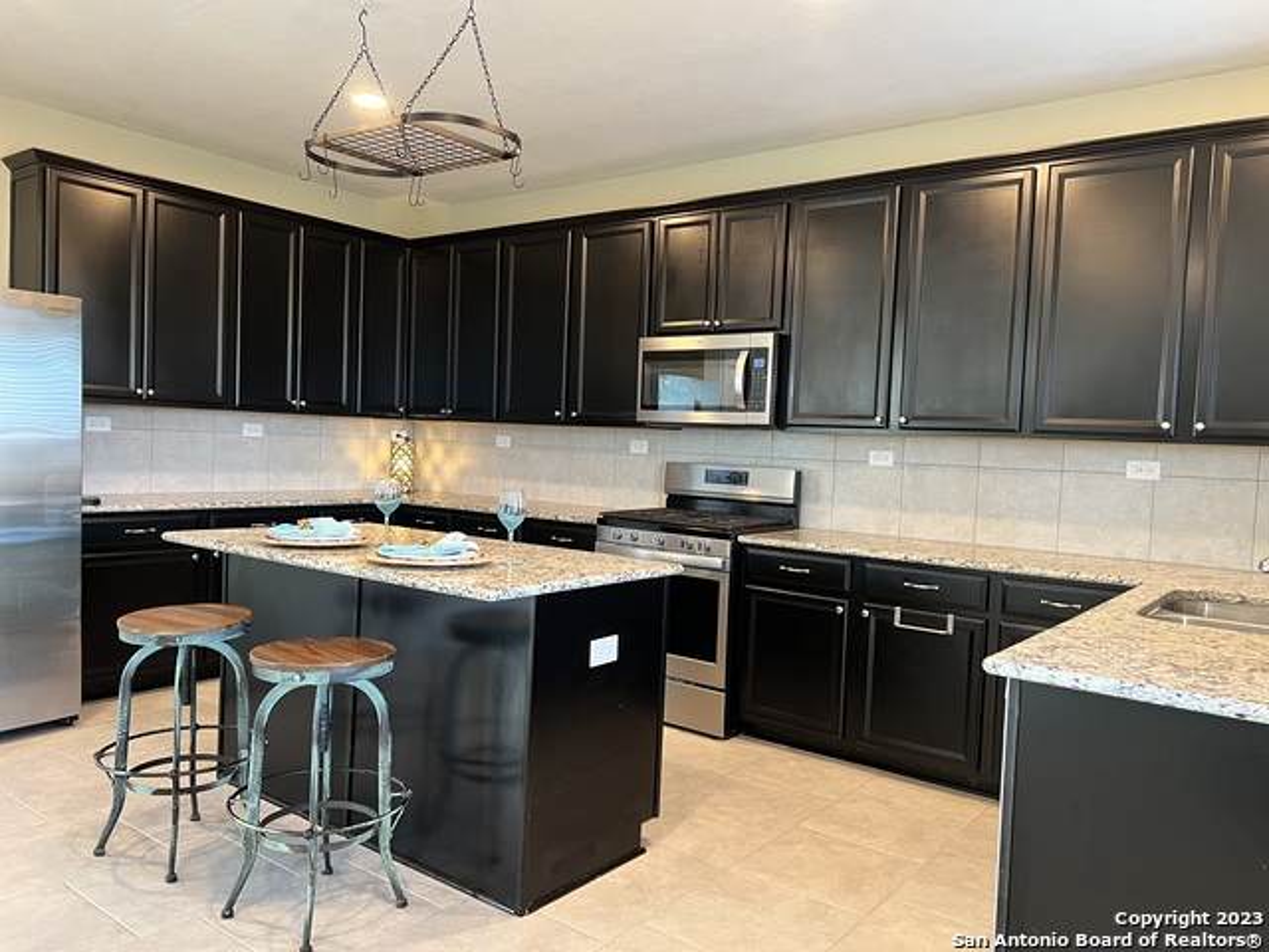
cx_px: 634
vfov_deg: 53.1
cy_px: 476
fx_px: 953
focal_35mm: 26
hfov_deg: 67.3
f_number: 1.5
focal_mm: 5.7
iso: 200
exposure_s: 1/60
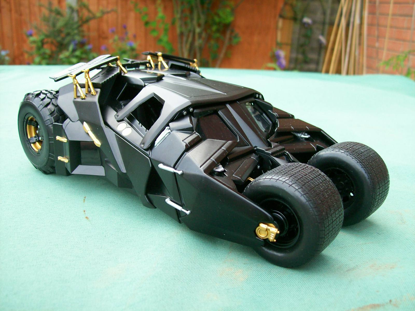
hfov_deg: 51.4
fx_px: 432
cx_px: 208
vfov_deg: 39.7
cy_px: 156
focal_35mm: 36
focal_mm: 6
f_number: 2.7
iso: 80
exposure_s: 1/54.8
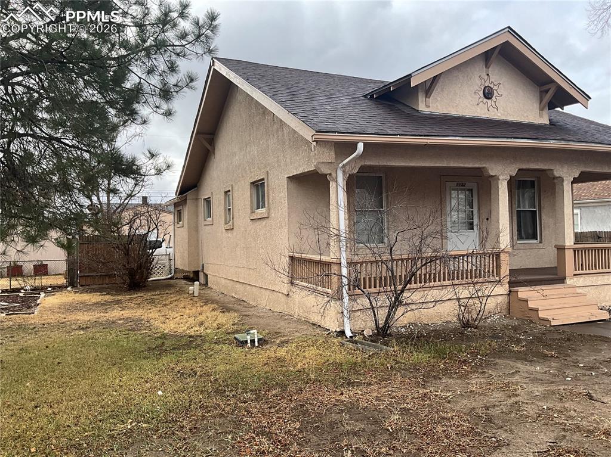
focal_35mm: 29
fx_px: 512
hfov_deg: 61.7
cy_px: 228
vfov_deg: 48.2
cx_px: 306
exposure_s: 1/728
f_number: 1.8
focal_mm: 3
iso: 25
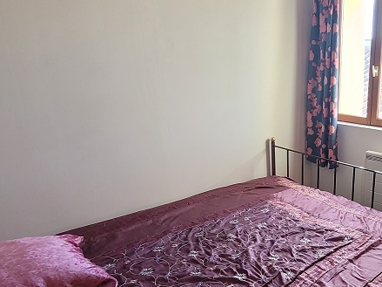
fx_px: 353
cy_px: 187
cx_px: 316
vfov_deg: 43.6
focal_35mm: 32
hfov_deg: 52.4
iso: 100
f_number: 2.2
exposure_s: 1/50
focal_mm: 1.74
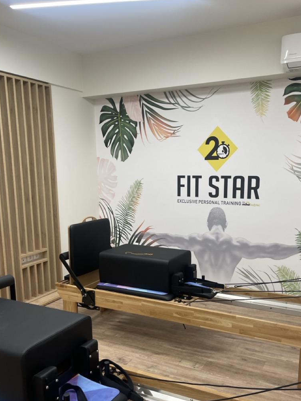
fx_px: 383
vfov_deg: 54.9
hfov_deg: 42.9
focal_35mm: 33
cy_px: 245
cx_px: 160
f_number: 1.6
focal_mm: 5.1
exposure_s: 1/100
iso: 100
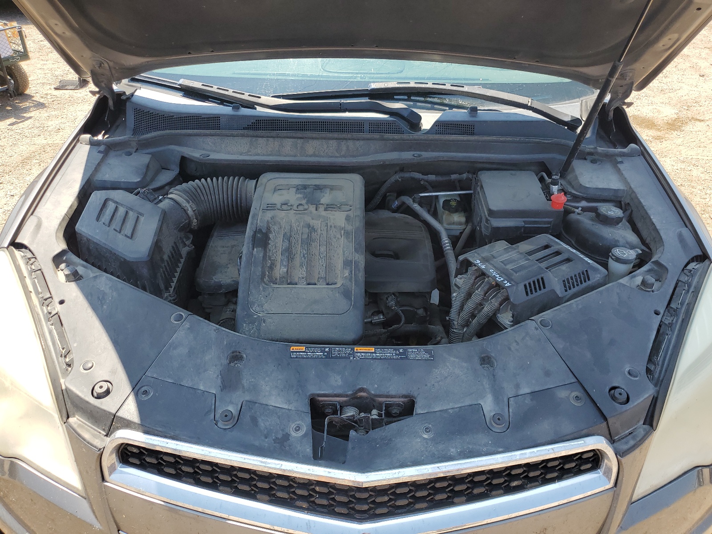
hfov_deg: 67.3
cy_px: 267
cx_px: 356
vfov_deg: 53.1
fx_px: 535
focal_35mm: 26
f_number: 1.5
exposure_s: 1/909
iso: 50
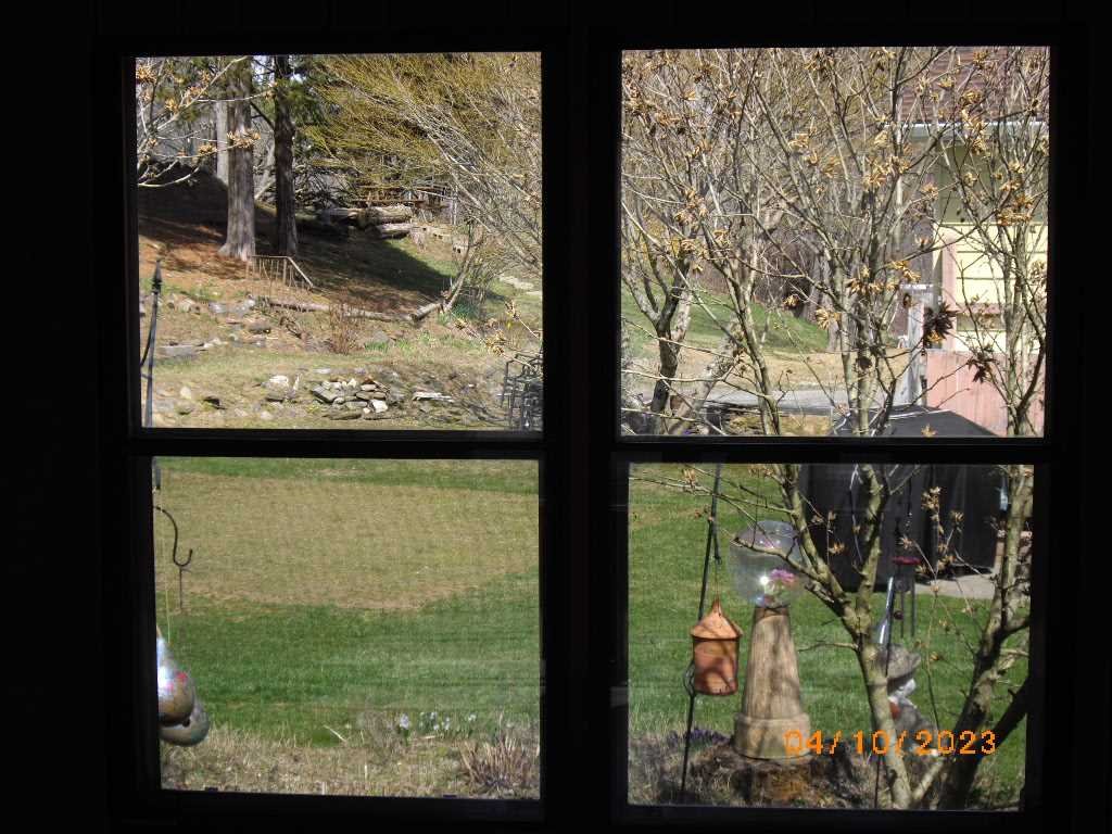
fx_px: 2088
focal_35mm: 65
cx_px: 556
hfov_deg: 29.8
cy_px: 417
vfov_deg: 22.6
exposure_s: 1/250
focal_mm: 13.7
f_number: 3.8
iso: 64
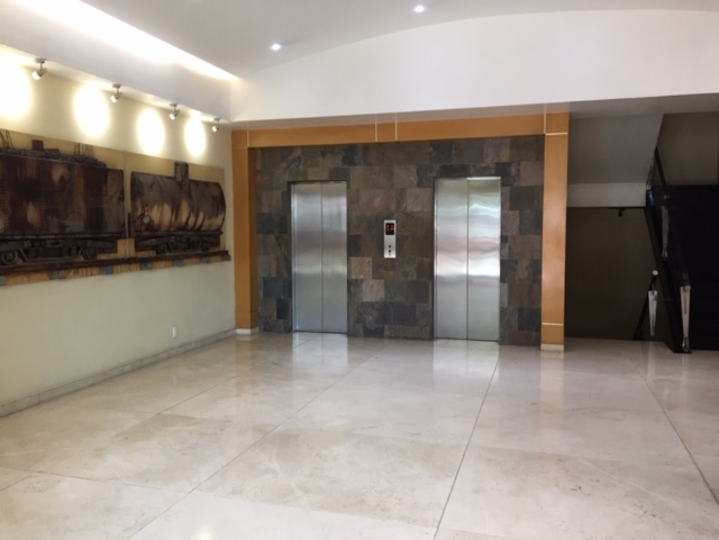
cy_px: 270
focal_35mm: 29
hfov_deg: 61.6
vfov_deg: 48.2
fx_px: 602
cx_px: 360
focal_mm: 4.15
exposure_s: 1/30
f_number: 2.2
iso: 50
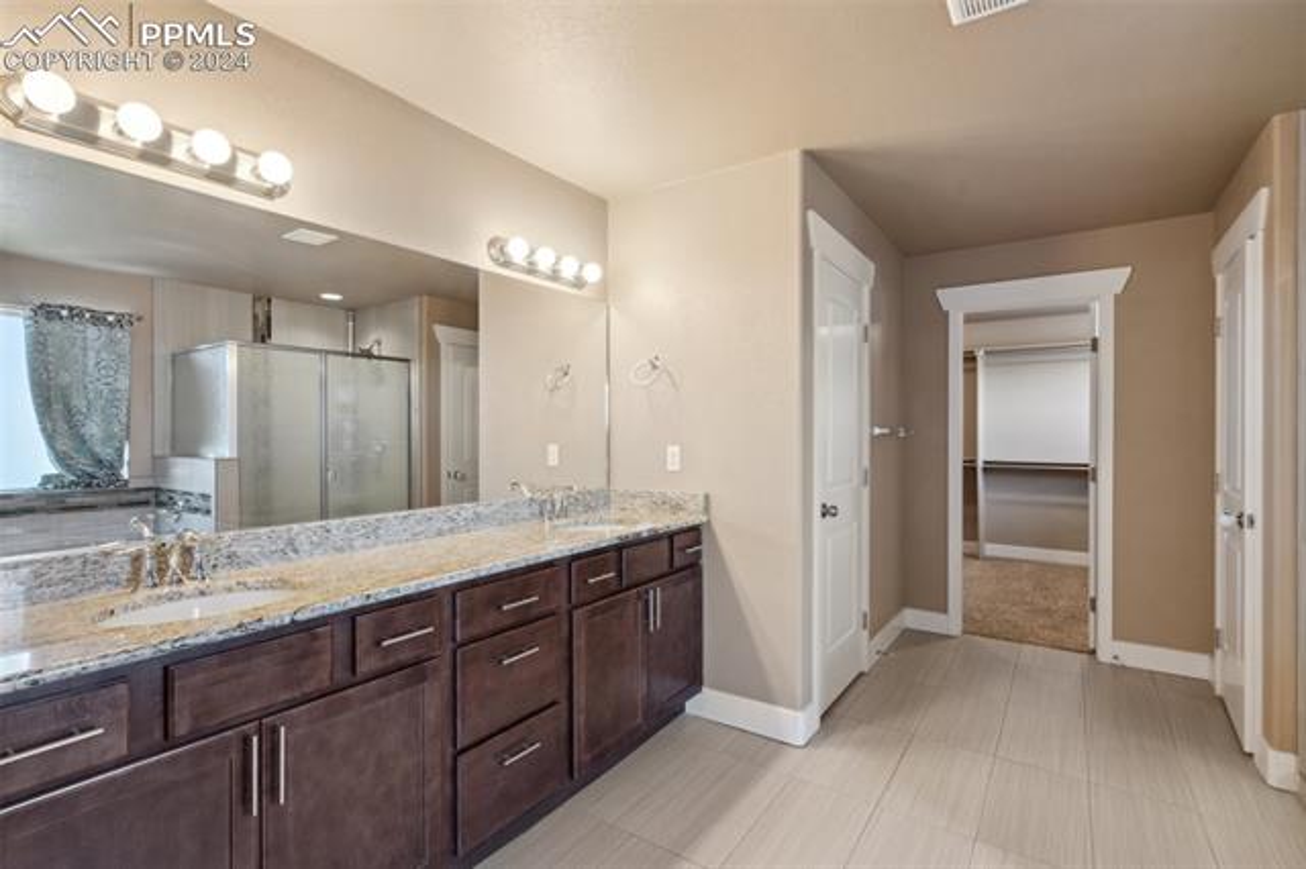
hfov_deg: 96.8
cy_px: 434
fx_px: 580
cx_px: 653
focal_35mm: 16
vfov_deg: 73.7
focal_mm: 16
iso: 500
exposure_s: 1/30
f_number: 7.1
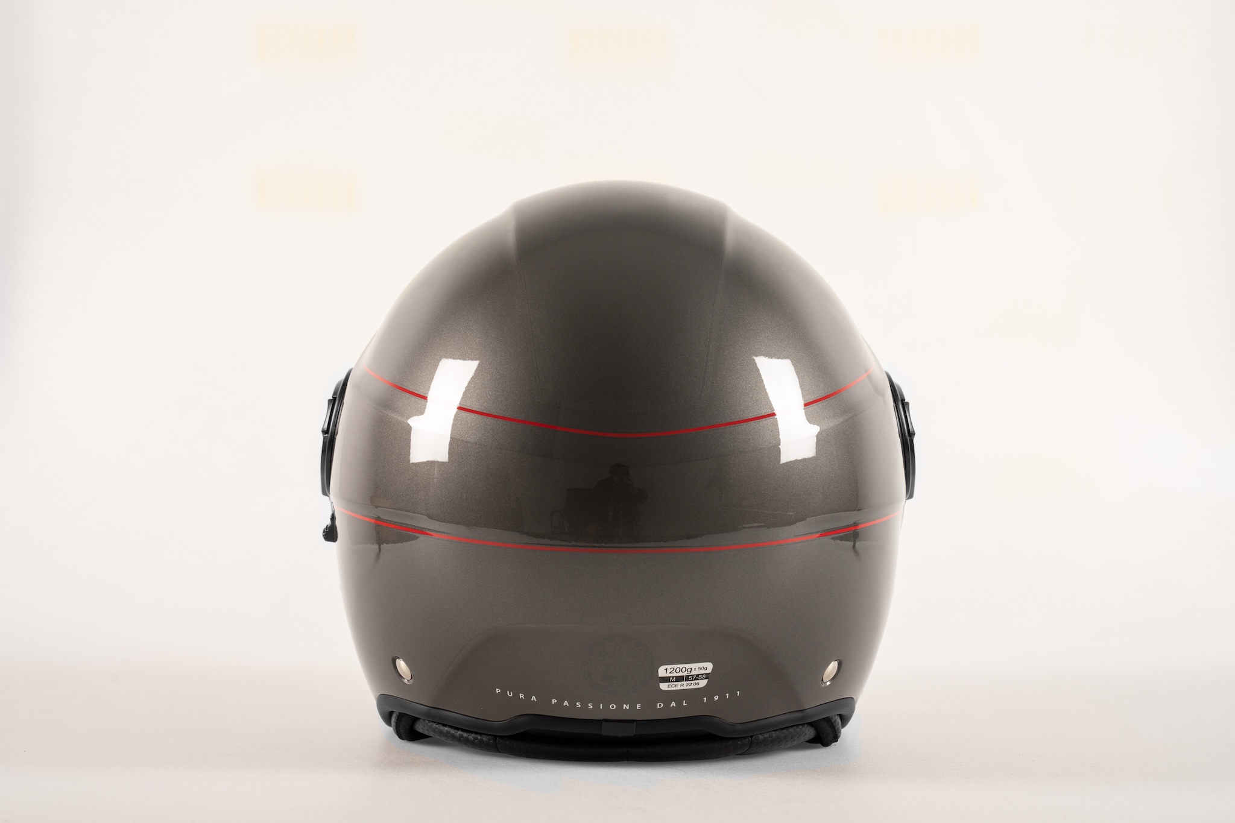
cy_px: 412
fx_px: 2401
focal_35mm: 70
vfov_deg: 19.5
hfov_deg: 28.8
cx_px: 618
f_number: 11
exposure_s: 1/125
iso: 200
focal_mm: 70
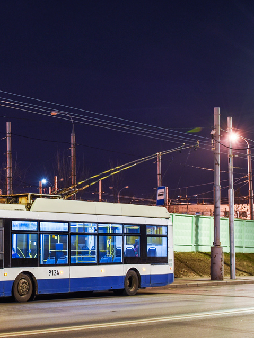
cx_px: 15
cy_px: 135
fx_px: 636
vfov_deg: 29.7
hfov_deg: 21.9
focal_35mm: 65
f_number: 5
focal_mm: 24
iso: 125
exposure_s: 2.5
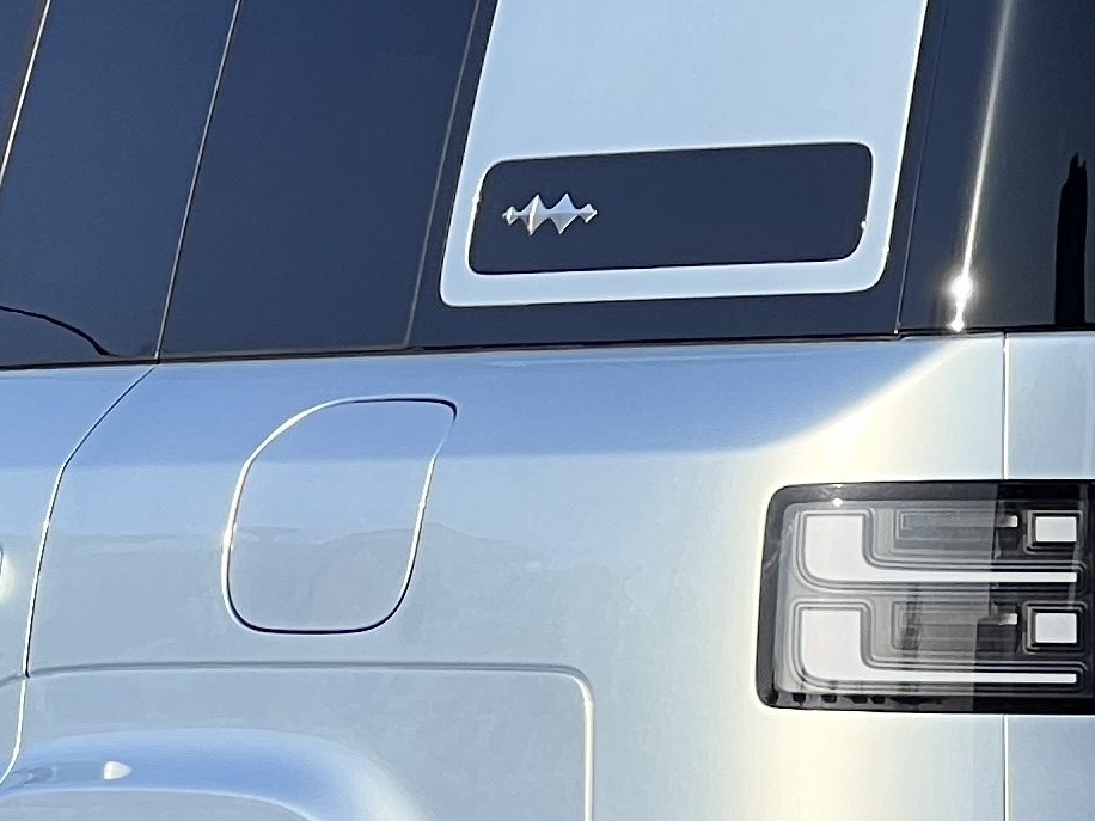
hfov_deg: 5.8
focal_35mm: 339
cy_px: 397
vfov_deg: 4.4
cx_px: 464
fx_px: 10724
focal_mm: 9
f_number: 2.8
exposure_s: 1/376
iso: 32
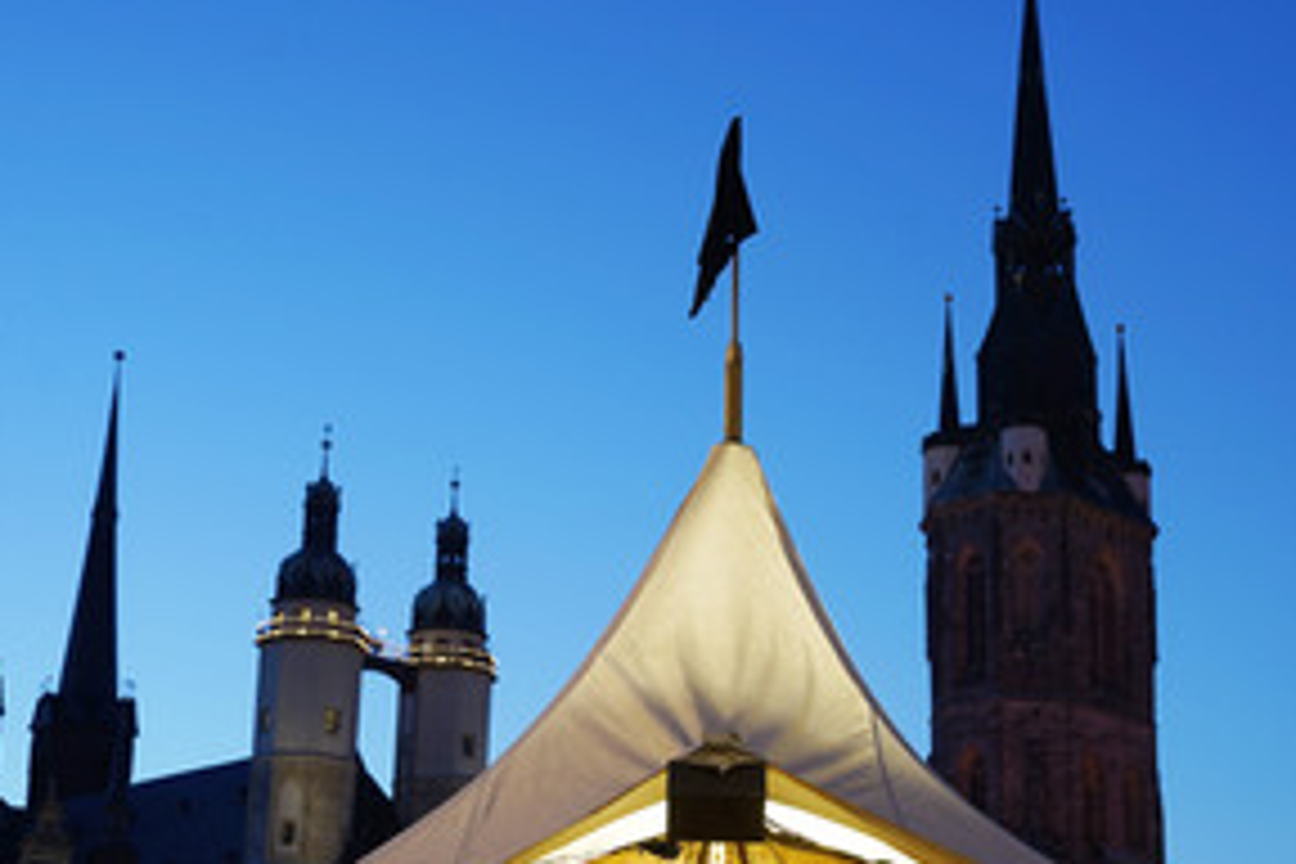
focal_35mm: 61
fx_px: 2196
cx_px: 794
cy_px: 580
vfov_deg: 22.2
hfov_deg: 32.8
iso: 640
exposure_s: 1/20
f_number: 5.6
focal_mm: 39
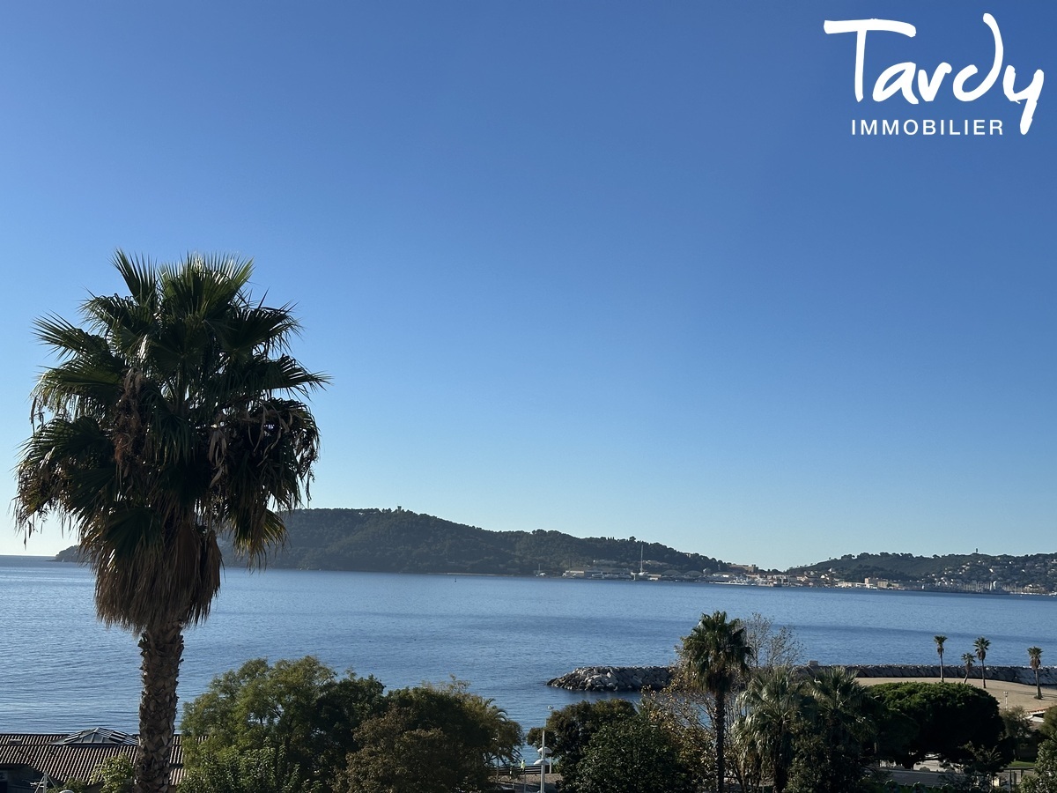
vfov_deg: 30.3
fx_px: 1466
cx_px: 528
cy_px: 396
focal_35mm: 48
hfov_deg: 39.7
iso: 64
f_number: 1.78
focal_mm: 6.86
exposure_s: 1/7092
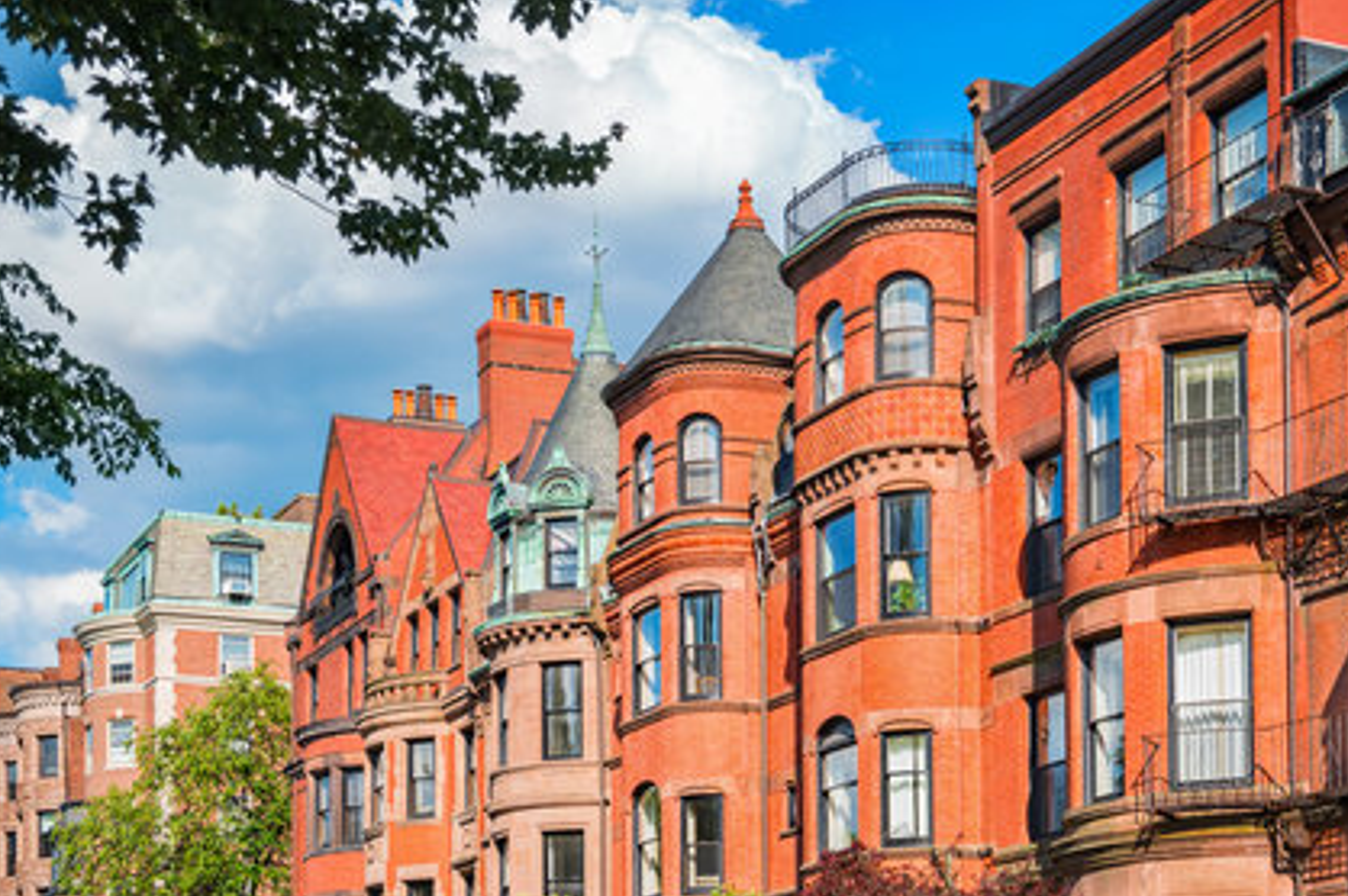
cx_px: 780
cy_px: 533
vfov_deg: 18.6
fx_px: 2731
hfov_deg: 27.7
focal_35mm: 73
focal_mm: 40
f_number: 7.1
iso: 100
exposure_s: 1/200
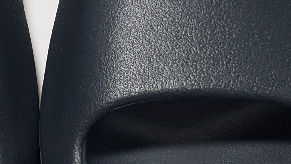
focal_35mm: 130
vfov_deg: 9.3
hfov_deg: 16.4
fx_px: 1003
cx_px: 81
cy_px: -3
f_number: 1.5
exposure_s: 1/250
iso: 50
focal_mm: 4.3
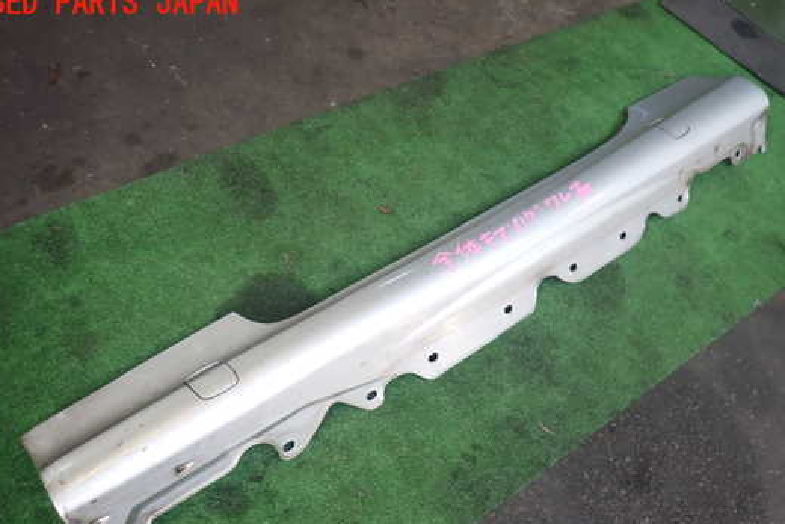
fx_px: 654
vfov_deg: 43.3
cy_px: 325
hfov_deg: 61.9
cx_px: 417
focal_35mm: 30
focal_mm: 4.5
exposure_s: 1/125
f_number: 2
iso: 160
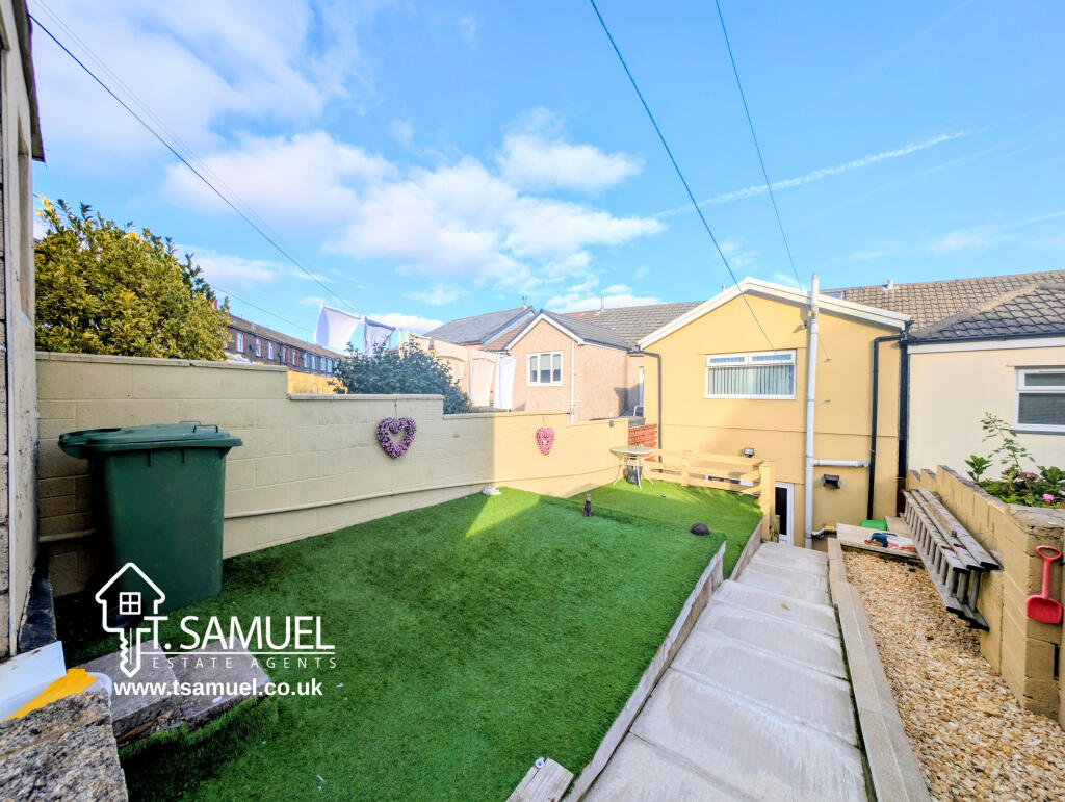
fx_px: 370
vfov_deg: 94.6
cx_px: 532
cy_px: 401
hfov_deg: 110.5
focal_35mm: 12
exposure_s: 1/925
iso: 39
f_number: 1.95
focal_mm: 2.23
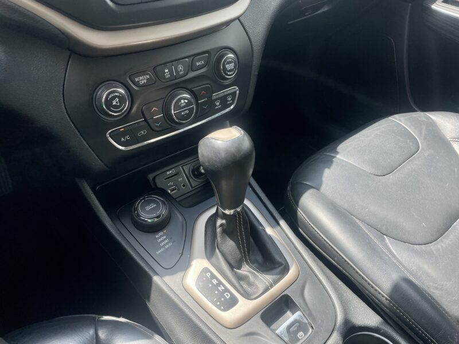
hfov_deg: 67.3
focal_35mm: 26
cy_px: 172
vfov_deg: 53.1
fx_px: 345
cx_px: 230
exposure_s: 1/666
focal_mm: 4.2
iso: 32
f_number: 1.6
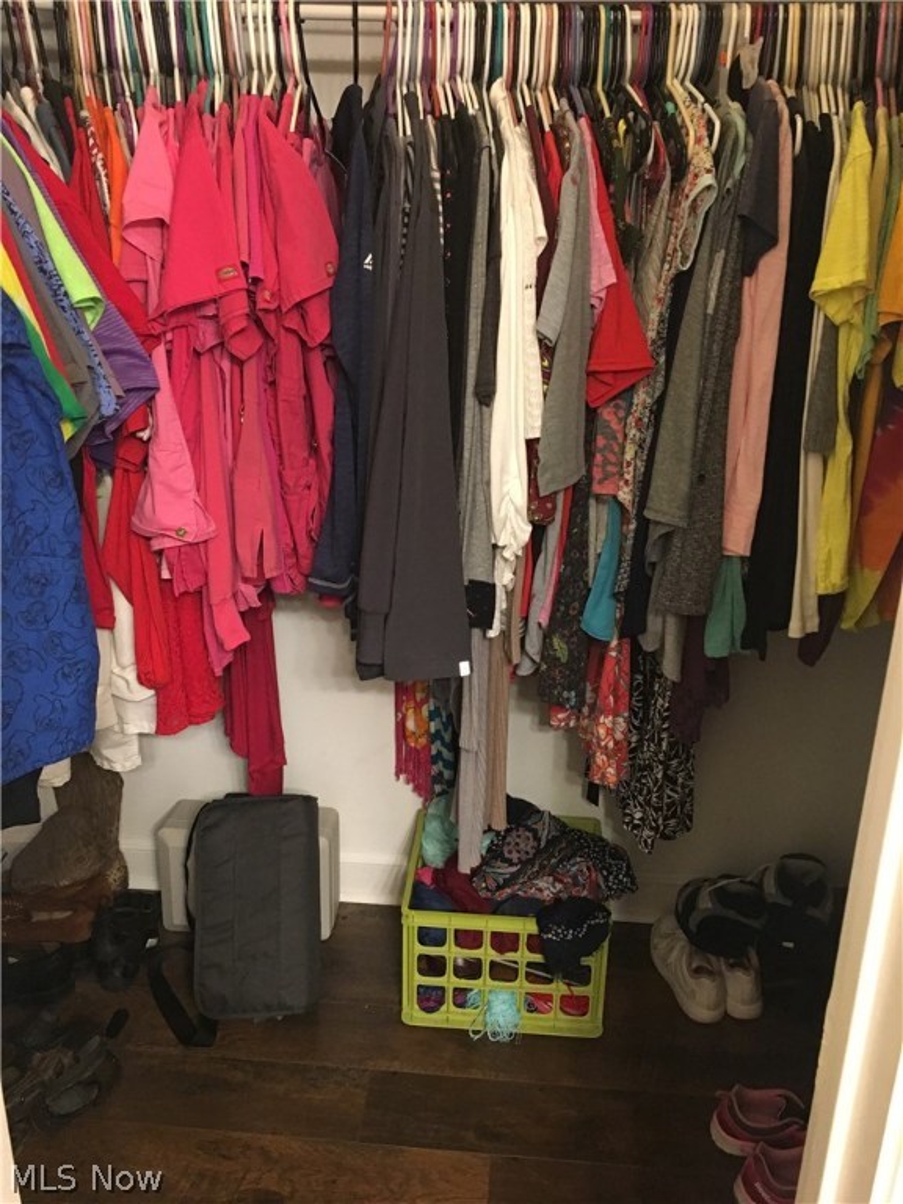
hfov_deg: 48.2
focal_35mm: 29
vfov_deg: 61.7
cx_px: 452
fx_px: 1009
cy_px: 602
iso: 50
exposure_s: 1/4
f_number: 2.2
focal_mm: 4.15
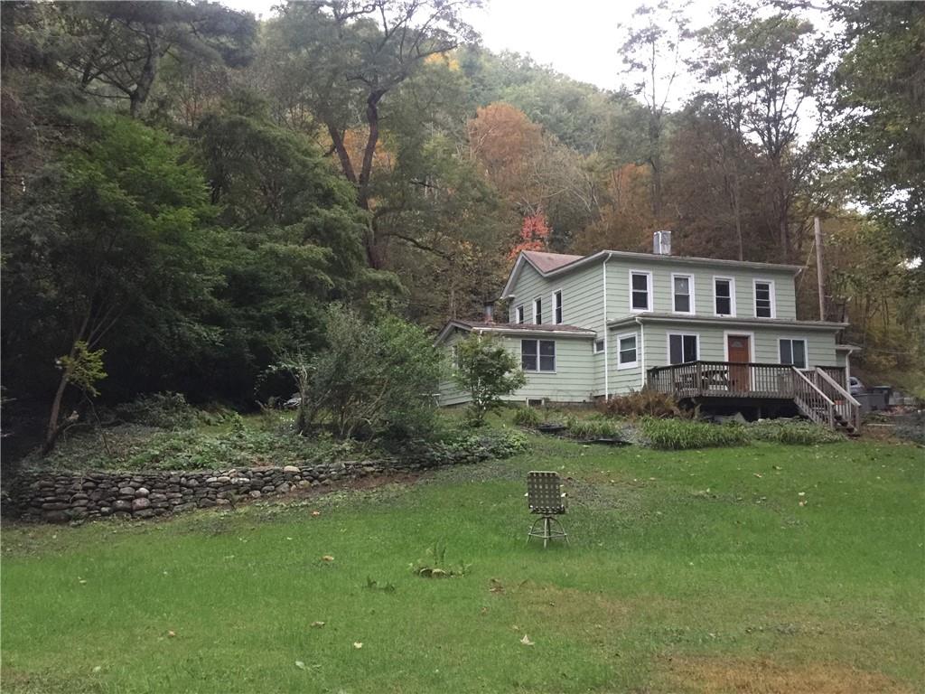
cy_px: 347
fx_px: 775
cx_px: 462
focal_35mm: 29
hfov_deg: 61.7
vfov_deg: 48.2
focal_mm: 4.15
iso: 160
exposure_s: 1/15
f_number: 2.2
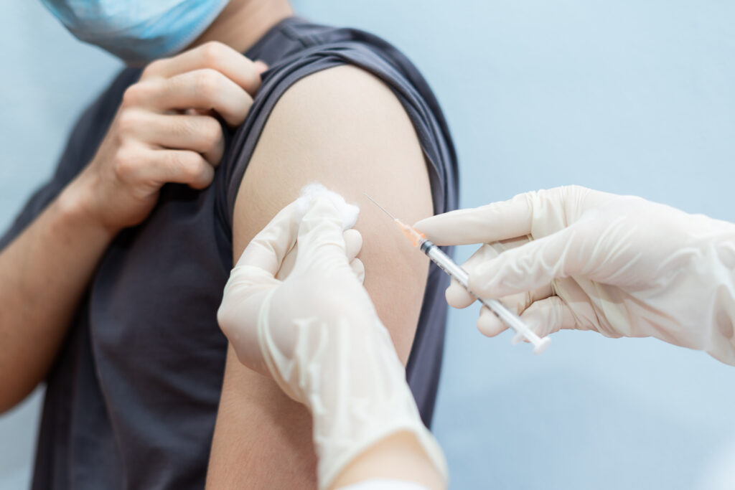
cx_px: 368
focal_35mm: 50
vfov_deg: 27.0
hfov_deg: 39.6
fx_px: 1021
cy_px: 245
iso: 160
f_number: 2.5
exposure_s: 1/160
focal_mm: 50
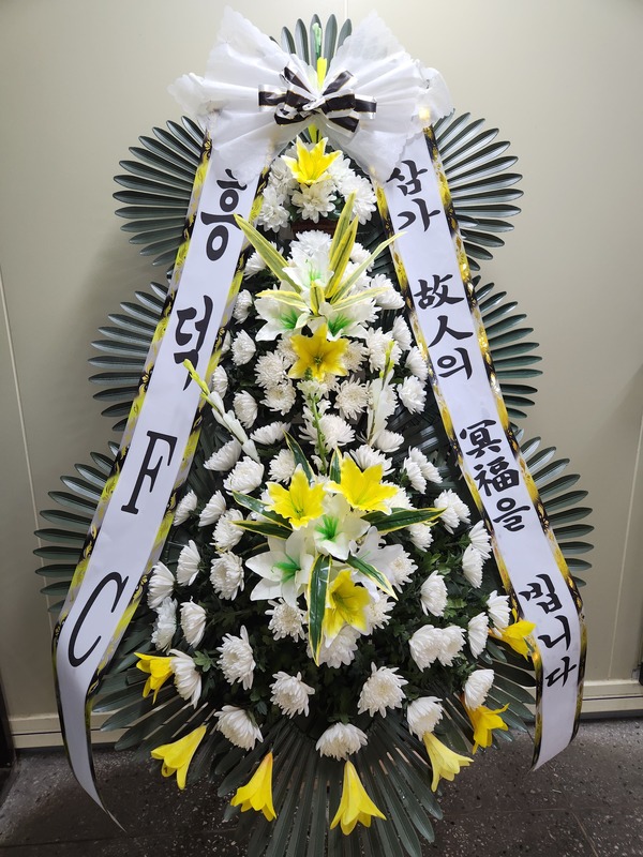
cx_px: 322
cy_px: 428
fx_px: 570
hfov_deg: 58.9
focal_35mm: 23
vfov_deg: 73.9
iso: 160
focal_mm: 5.4
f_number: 1.8
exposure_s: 1/120
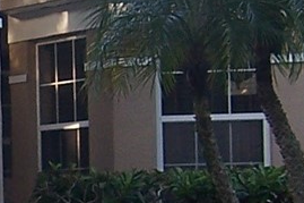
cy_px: 185
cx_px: -203
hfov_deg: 9.7
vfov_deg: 6.7
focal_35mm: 204
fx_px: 1722
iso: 80
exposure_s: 1/125
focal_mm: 5.5
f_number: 3.4
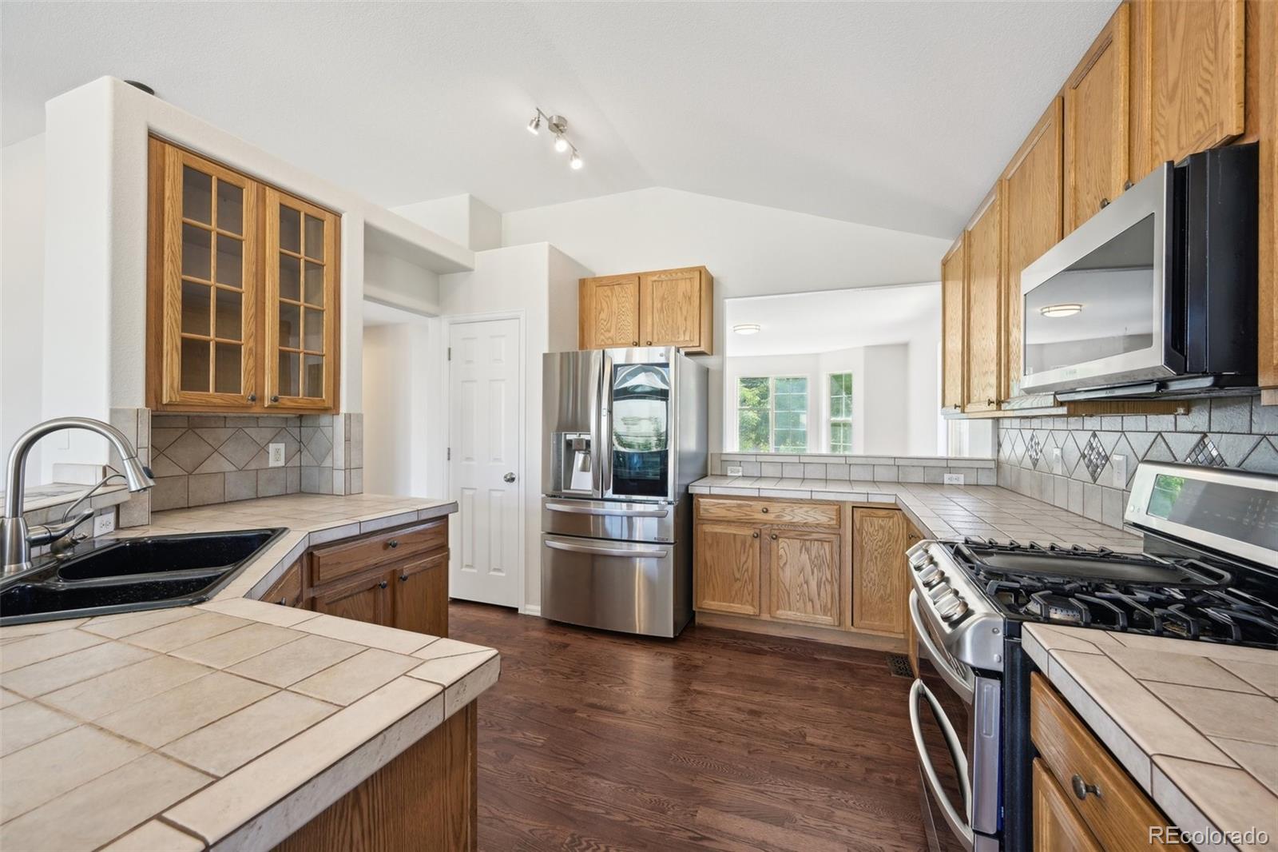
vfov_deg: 81.2
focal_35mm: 14
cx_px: 639
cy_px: 426
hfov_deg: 104.3
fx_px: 497
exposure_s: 1/8
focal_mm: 14
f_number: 8
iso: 400
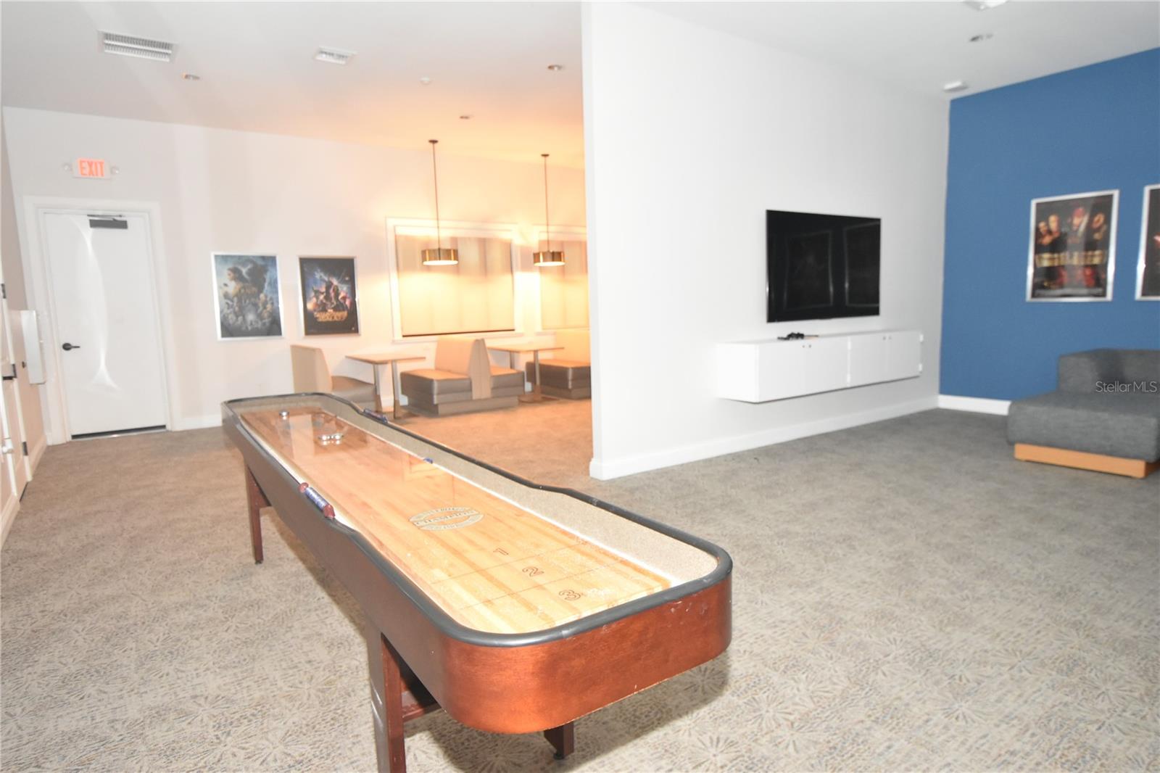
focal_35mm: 21
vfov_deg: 59.5
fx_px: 676
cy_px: 386
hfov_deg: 81.2
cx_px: 580
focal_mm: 14
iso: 2800
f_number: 4
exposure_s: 1/60
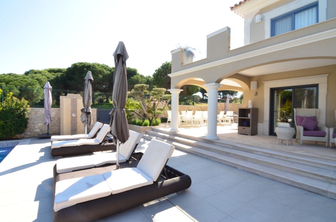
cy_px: 111
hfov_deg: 95.1
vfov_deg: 71.8
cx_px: 168
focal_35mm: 16
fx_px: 154
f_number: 14
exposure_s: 1/15
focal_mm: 11
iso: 100
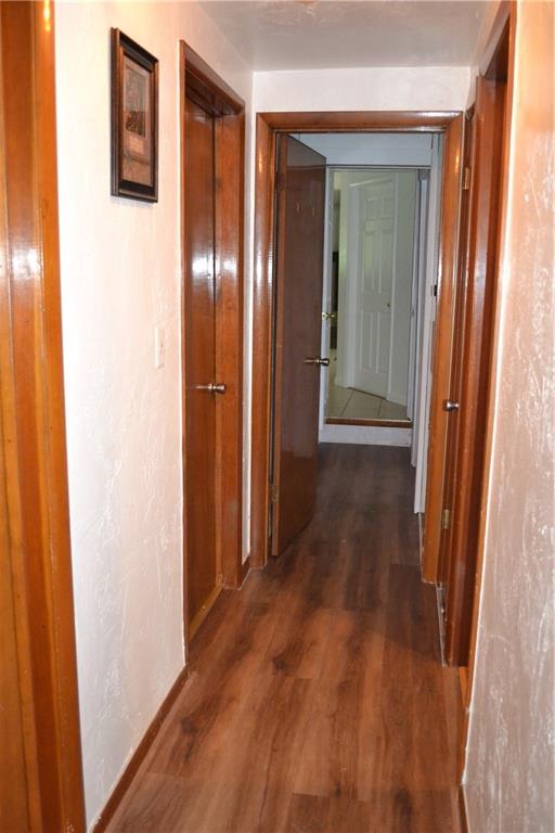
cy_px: 416
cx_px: 278
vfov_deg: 57.2
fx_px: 763
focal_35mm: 33
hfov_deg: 40.0
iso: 3200
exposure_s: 1/60
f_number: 3.8
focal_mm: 22
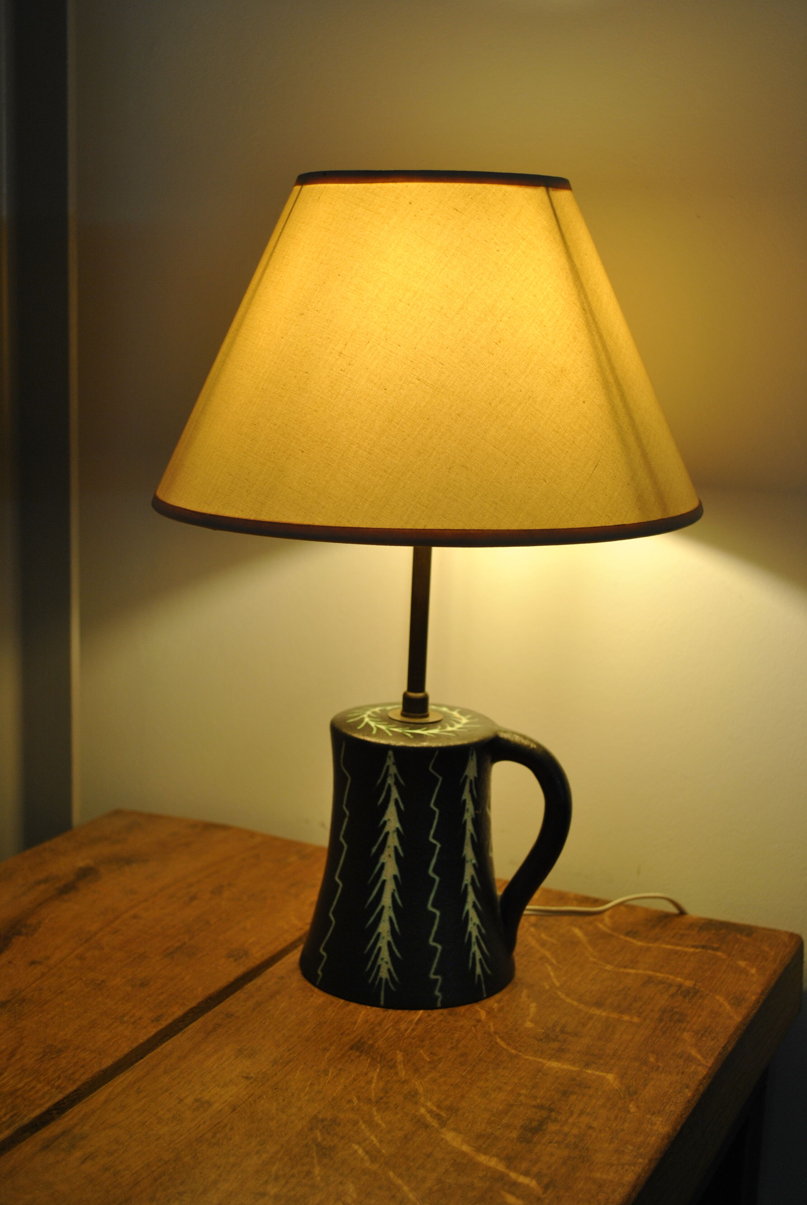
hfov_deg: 26.6
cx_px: 404
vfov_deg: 38.8
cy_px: 602
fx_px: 1710
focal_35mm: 51
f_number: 5
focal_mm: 34
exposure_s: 1/40
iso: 200
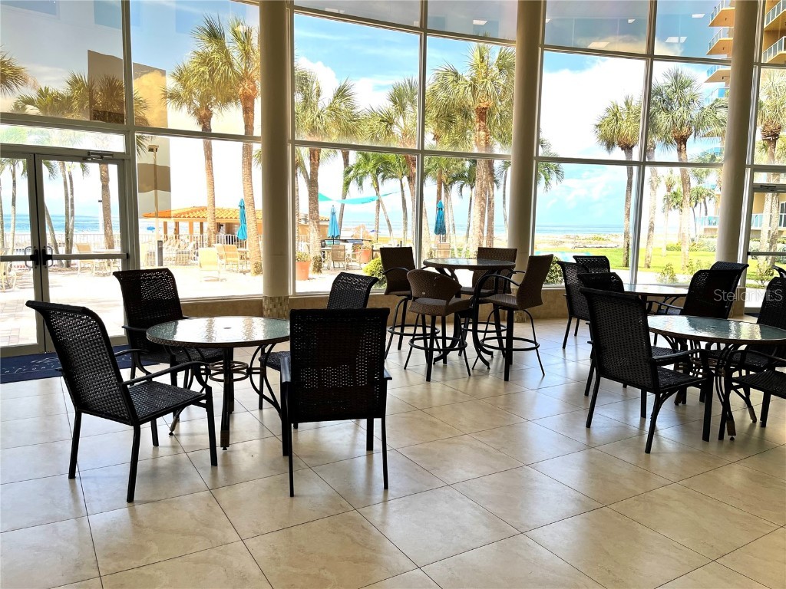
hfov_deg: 67.3
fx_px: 590
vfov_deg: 53.1
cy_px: 294
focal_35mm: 26
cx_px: 393
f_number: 1.6
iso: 50
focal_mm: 5.1
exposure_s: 1/935
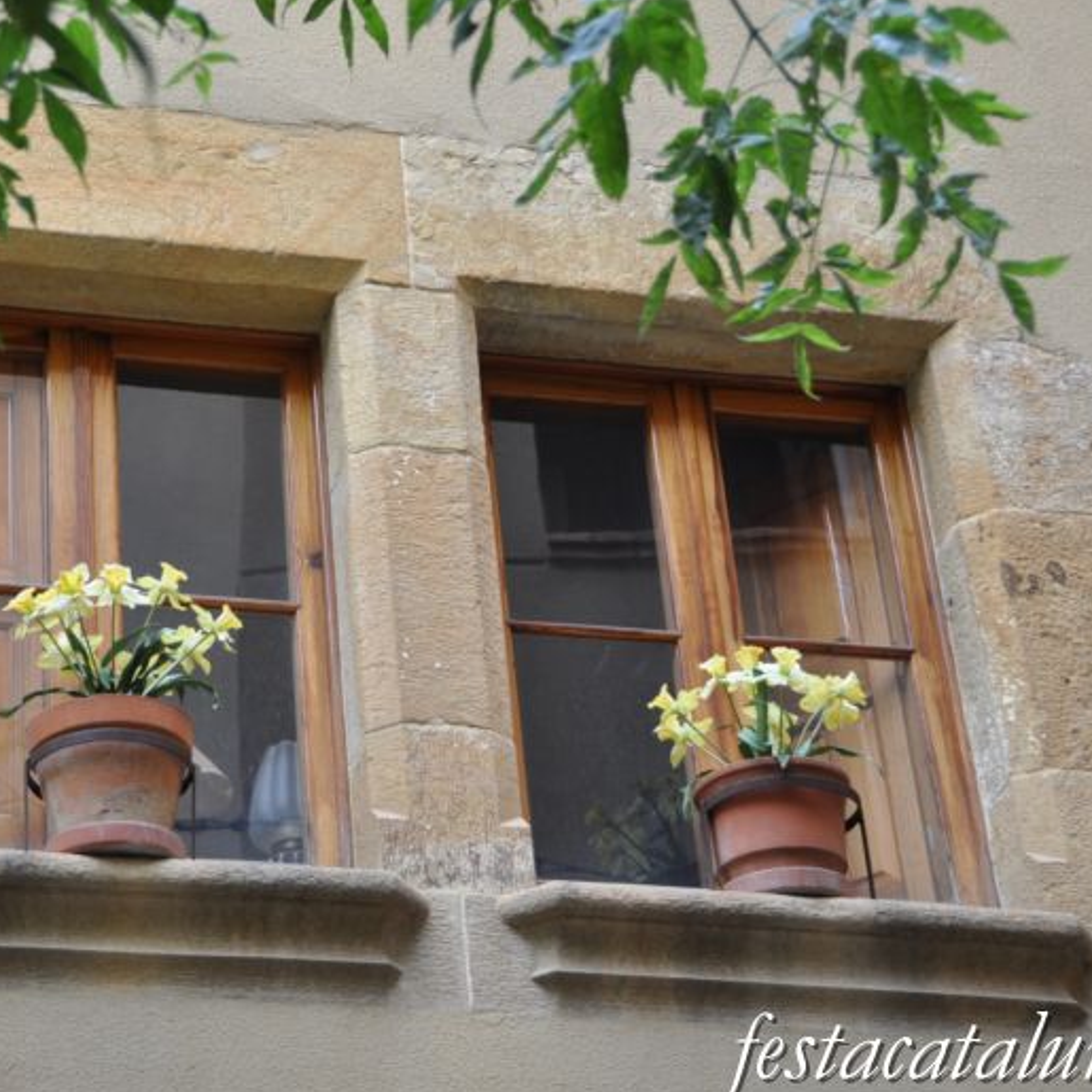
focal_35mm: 95
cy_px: 546
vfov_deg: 18.3
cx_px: 365
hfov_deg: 18.2
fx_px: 3391
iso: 400
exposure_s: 1/80
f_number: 4.5
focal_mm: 48
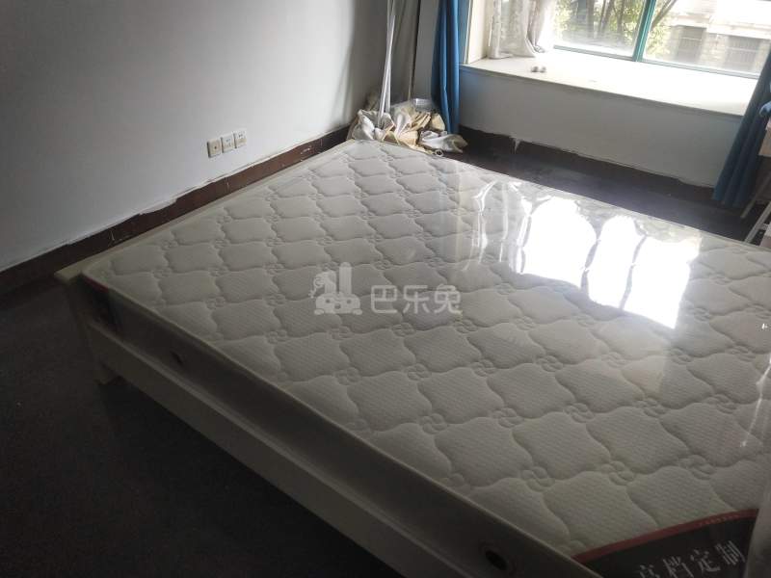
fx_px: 668
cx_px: 386
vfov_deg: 46.8
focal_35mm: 30
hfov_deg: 60.0
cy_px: 289
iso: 68
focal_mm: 3.95
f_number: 1.8
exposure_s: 1/100
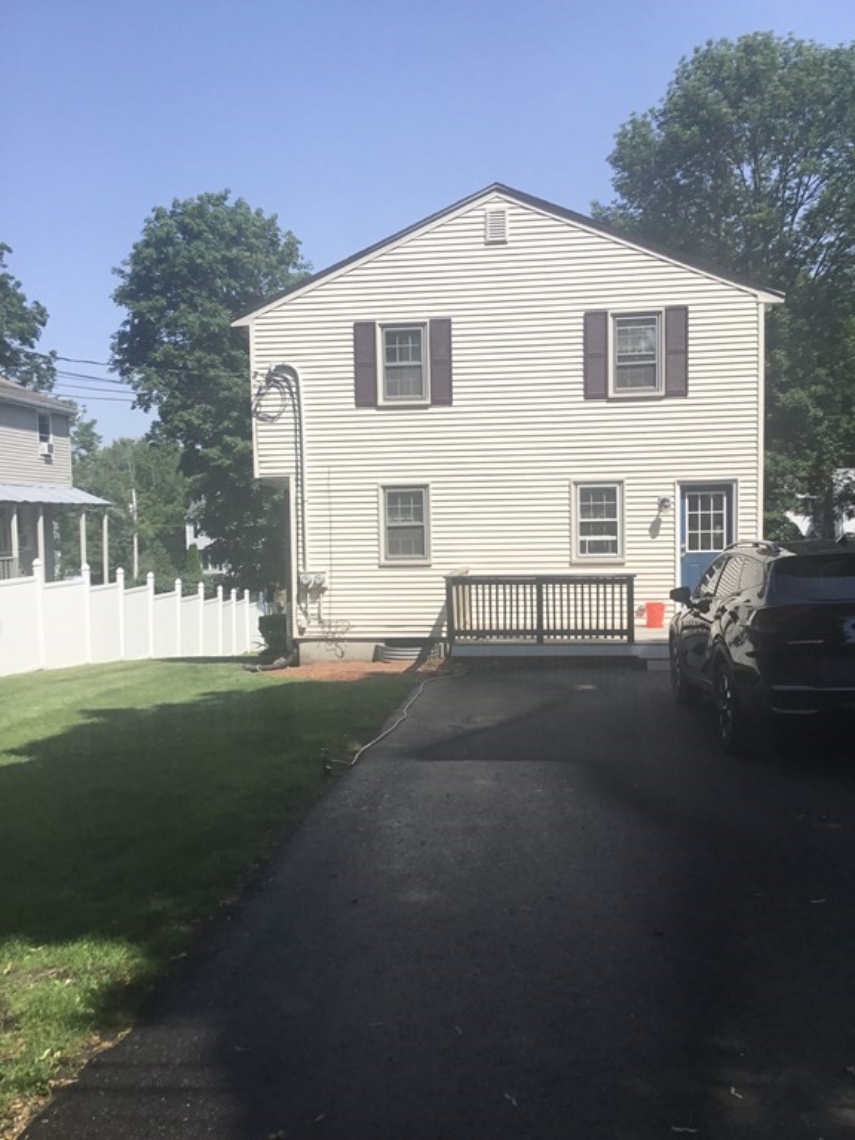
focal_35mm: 31
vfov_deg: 58.4
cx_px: 428
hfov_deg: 45.4
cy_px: 570
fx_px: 1021
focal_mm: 3.3
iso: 25
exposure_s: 1/1664
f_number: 2.4
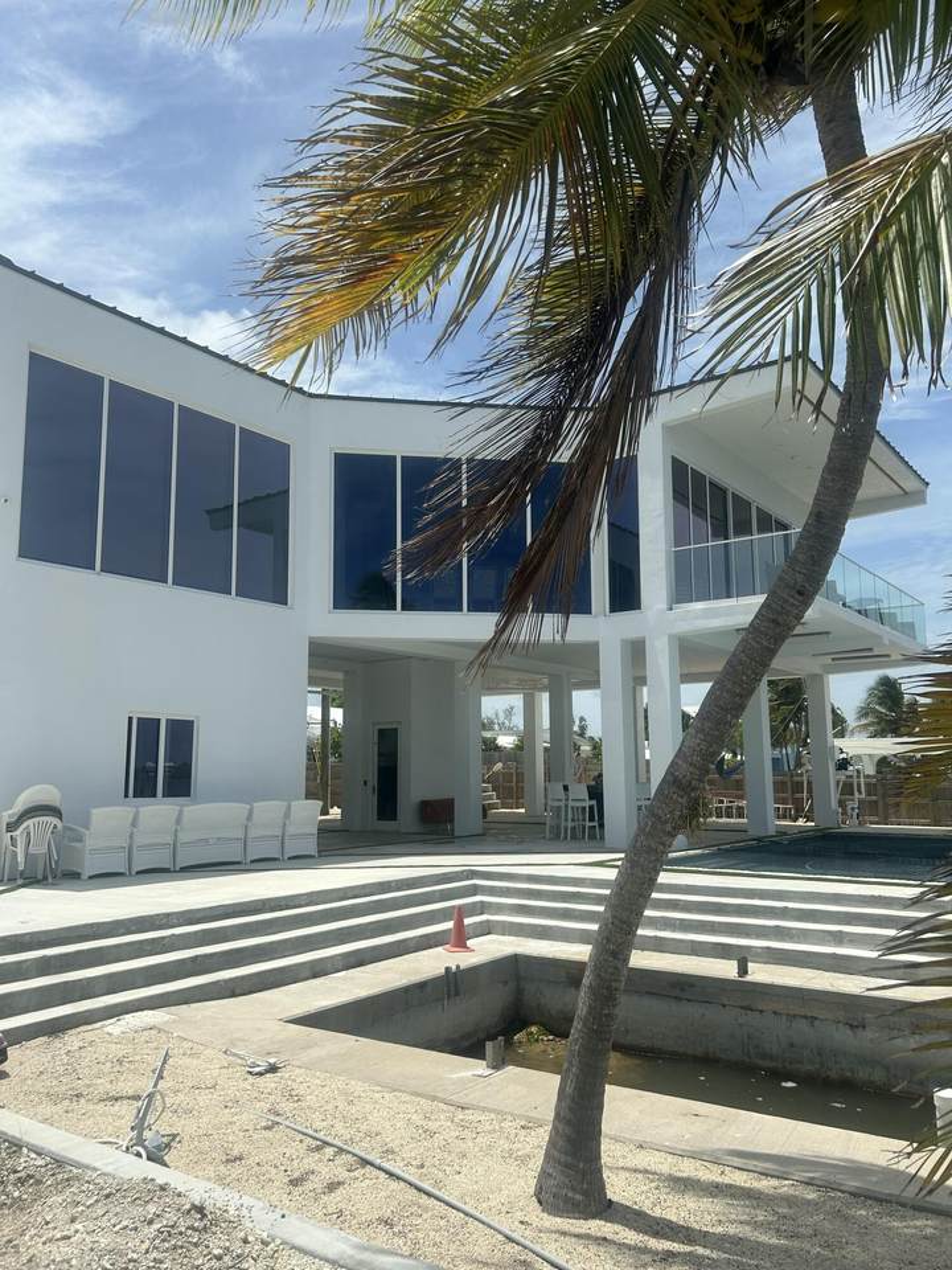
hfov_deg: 53.1
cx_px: 476
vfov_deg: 67.3
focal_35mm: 26
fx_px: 953
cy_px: 635
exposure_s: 1/5882
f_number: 1.5
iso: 50
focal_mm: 5.7
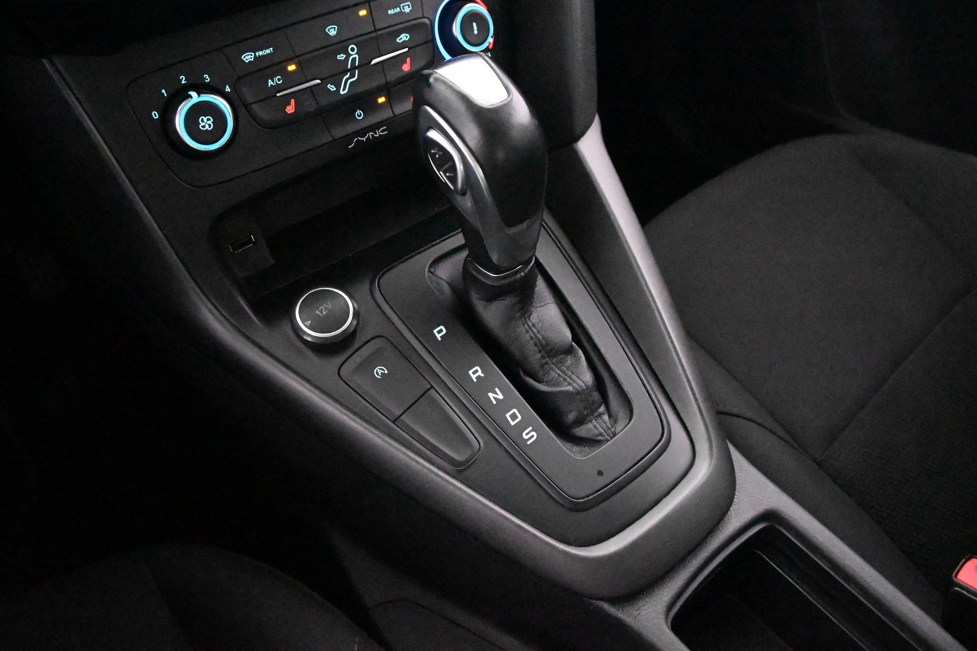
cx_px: 488
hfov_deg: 27.0
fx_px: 2035
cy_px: 326
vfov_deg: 18.2
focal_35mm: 75
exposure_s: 1/80
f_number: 10
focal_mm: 50
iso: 40000
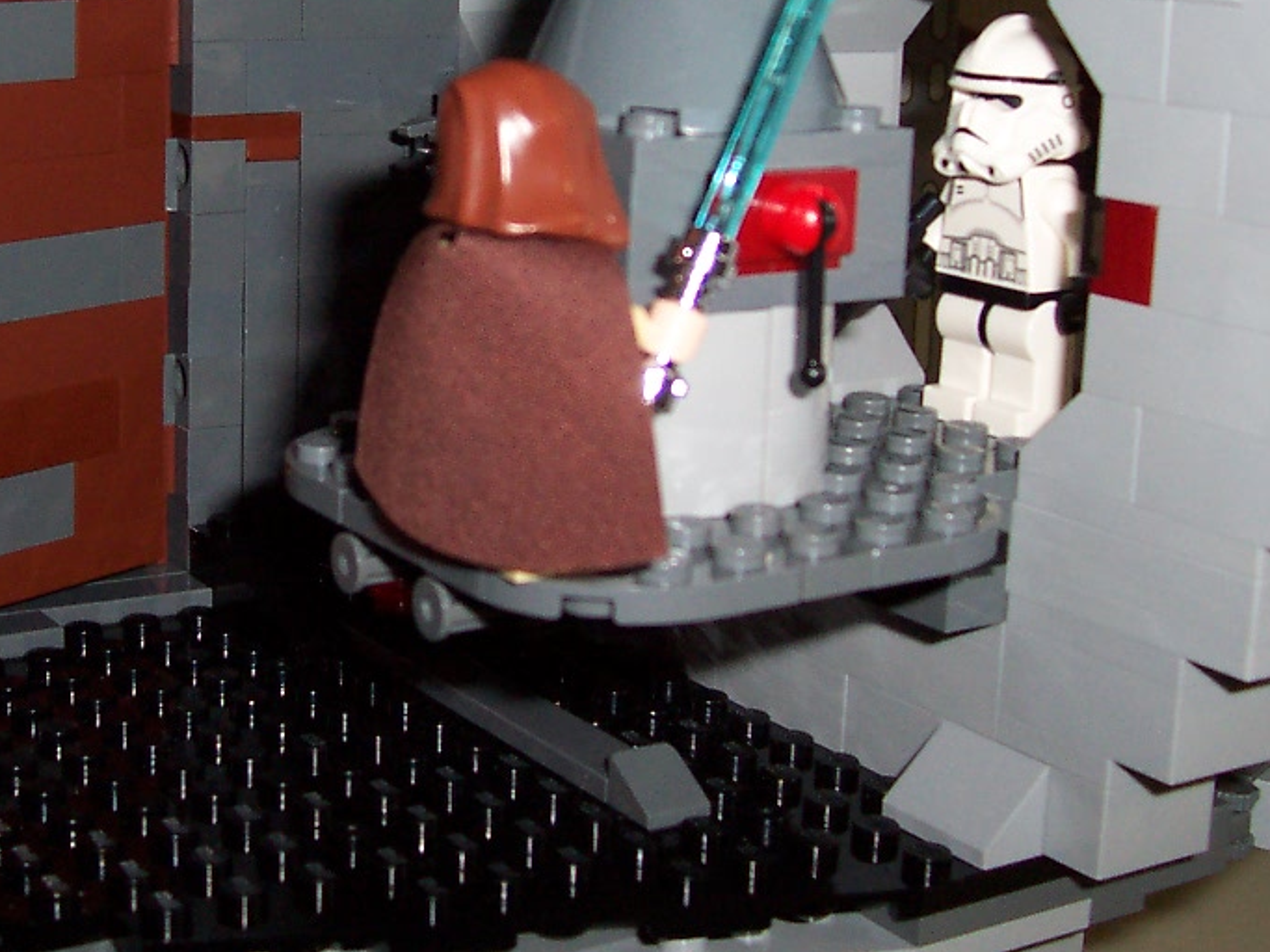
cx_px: 426
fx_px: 2384
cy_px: 303
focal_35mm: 65
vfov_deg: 22.5
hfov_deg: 29.6
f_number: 2.8
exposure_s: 1/60
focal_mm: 5.6
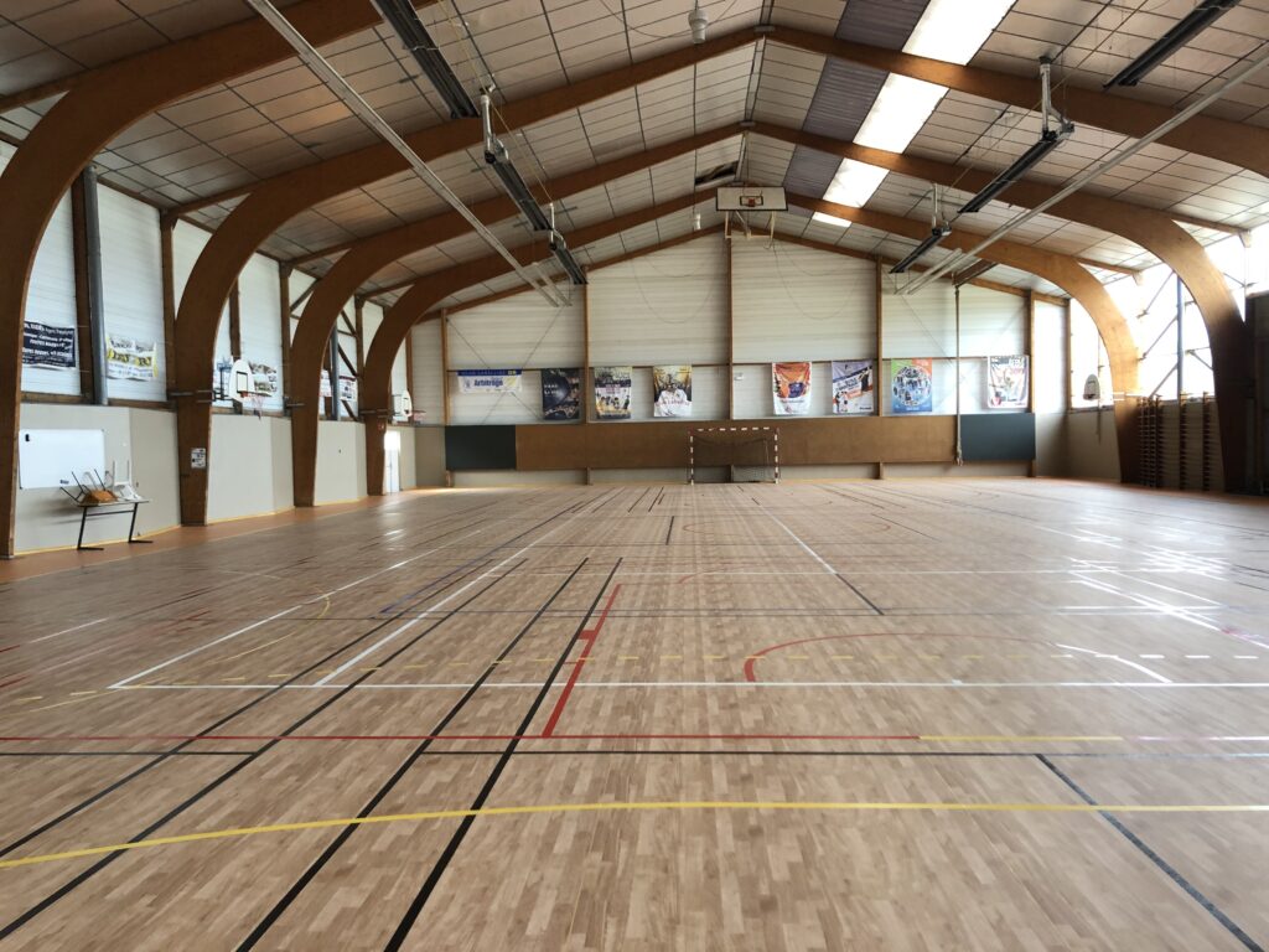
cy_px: 476
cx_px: 634
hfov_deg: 63.4
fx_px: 1026
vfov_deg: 49.7
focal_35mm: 28
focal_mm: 3.99
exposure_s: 1/30
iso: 32
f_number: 1.8
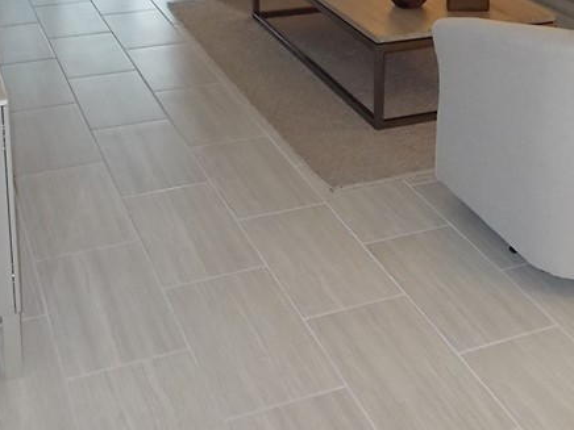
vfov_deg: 22.6
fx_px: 1011
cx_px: 416
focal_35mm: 61
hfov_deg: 31.2
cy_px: -43
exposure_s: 1/25
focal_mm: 4.6
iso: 200
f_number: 3.2
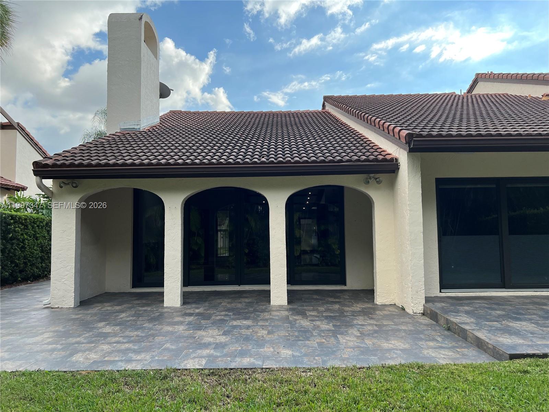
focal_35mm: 26
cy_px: 206
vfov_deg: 53.1
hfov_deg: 67.3
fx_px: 412
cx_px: 274
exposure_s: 1/1575
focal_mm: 5.7
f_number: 1.5
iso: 50
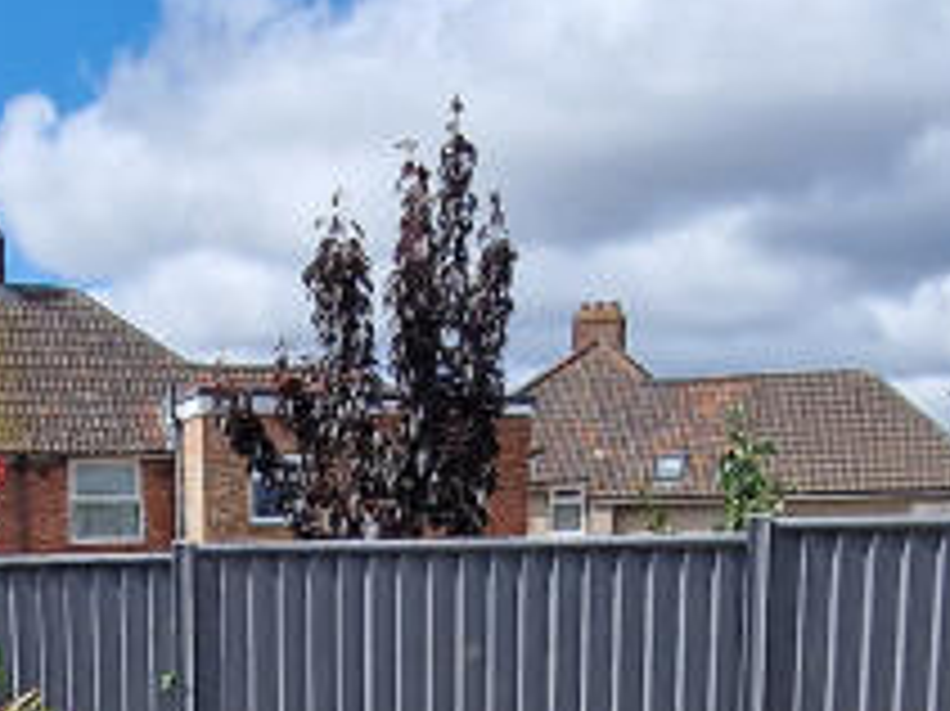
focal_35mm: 63
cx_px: 257
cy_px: 958
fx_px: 1728
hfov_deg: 30.3
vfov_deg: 20.9
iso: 50
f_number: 2.2
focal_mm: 2.2
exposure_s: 1/2560
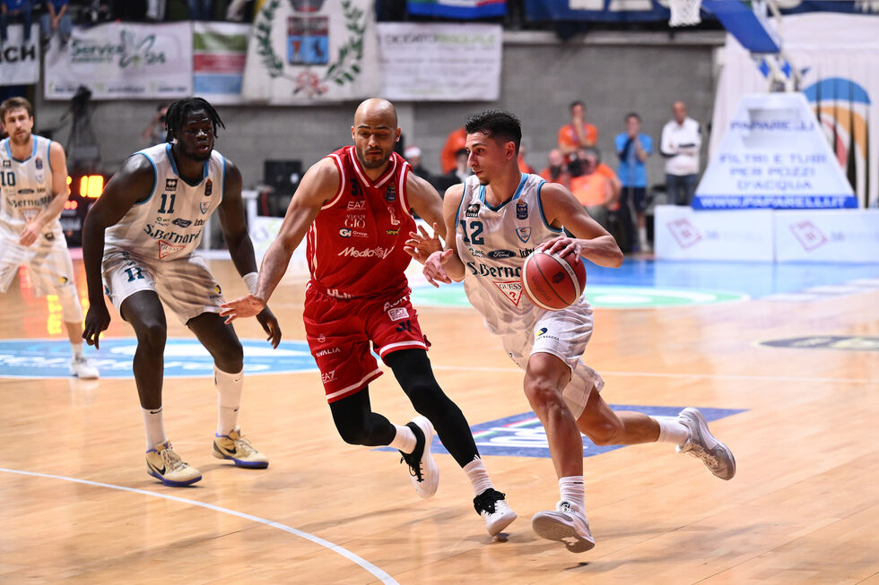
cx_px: 440
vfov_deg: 13.3
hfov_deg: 19.8
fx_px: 2514
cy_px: 292
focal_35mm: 103
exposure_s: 1/1250
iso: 4000
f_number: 2.8
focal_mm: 103
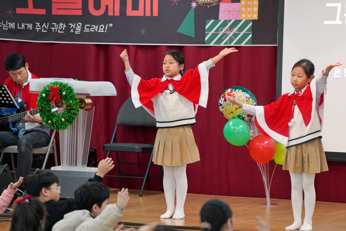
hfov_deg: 11.5
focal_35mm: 178
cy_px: 116
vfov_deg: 7.7
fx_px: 1711
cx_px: 173
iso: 1600
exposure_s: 1/200
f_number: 4
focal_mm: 178
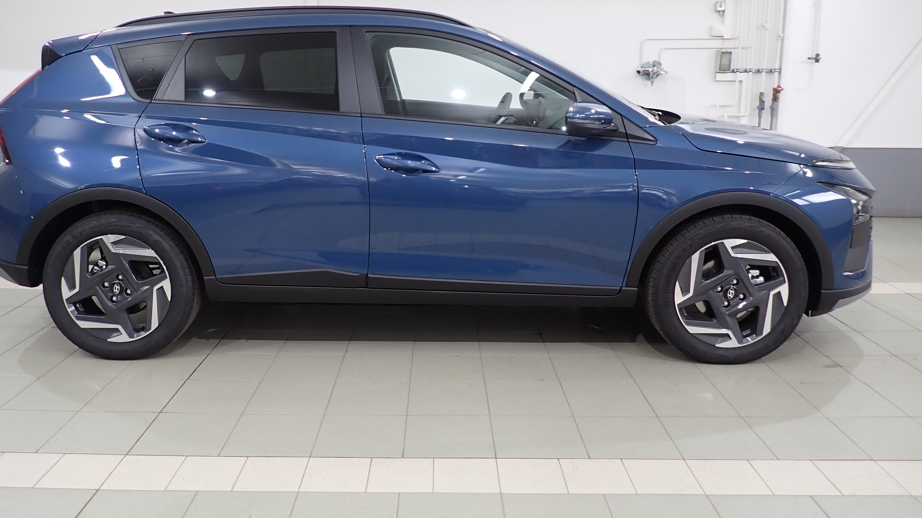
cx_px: 430
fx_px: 733
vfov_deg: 38.6
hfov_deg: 64.2
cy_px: 187
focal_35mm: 30
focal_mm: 4.5
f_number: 2
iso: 200
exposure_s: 1/60
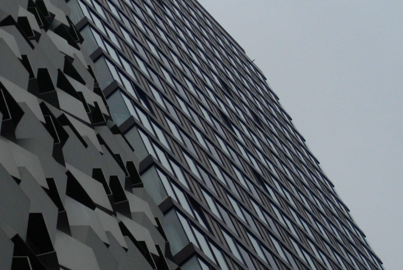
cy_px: 198
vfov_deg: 10.5
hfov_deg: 15.4
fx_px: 1460
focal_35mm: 130
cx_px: -10
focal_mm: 35
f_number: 20
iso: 250
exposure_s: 1/1000
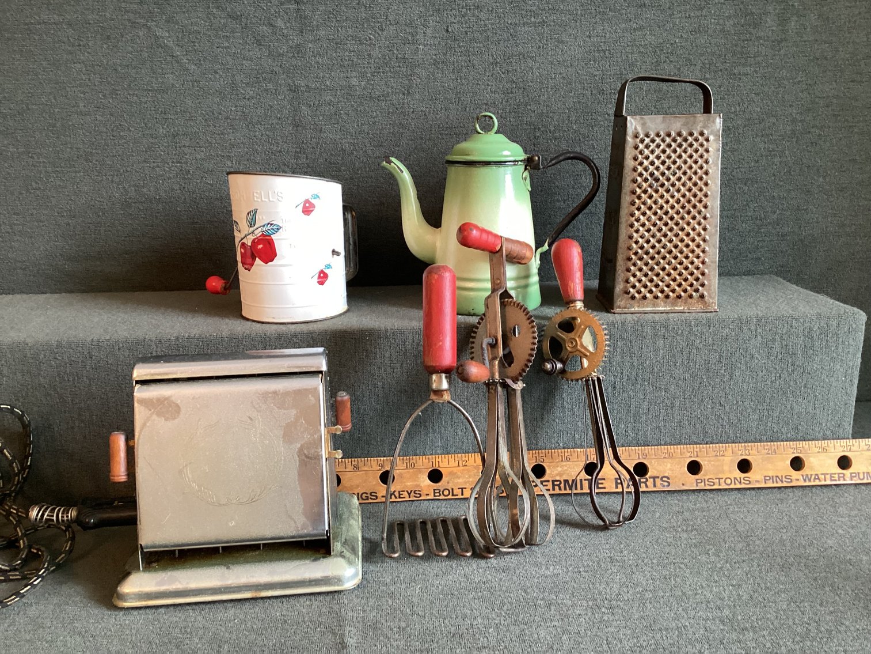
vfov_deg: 45.4
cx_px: 436
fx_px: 780
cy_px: 327
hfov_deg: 58.3
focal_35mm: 31
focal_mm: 3.3
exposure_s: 1/33
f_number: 2.4
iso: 250
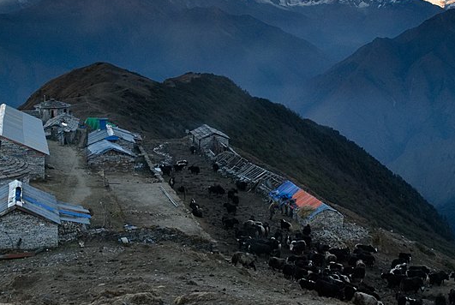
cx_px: 185
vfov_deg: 27.3
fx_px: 620
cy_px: 79
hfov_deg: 40.2
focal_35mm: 49
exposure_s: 1/40
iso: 400
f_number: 10
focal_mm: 17
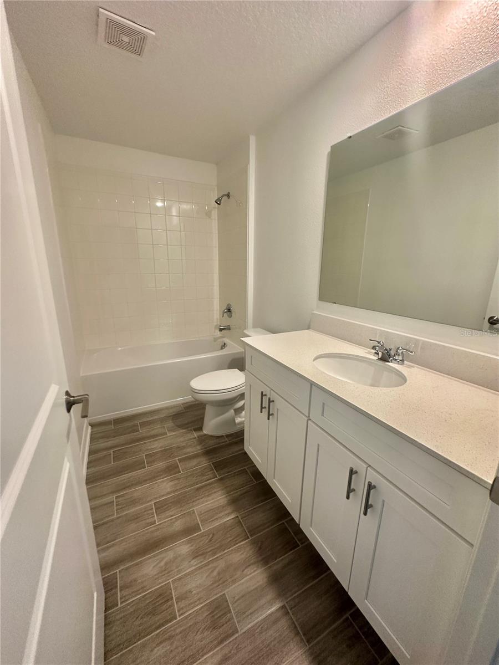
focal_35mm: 14
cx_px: 250
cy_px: 332
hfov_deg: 85.7
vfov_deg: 102.1
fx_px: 269
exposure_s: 1/60
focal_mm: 2.22
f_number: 2.2
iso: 160
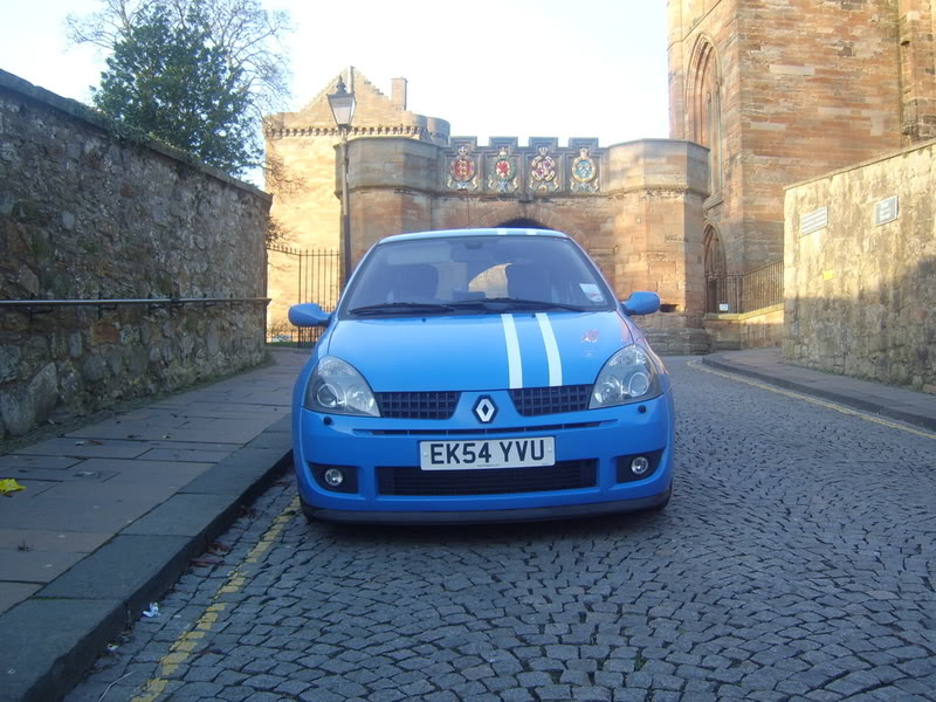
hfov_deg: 58.4
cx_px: 468
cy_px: 351
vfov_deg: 45.4
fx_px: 838
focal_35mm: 31
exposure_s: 1/125
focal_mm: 8.13
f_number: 2.7
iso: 100
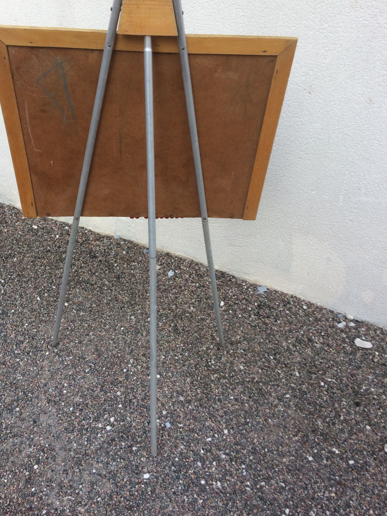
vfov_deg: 56.7
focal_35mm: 32
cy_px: 232
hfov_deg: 44.1
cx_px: 178
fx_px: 477
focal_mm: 4.15
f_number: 2.2
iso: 32
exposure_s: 1/187
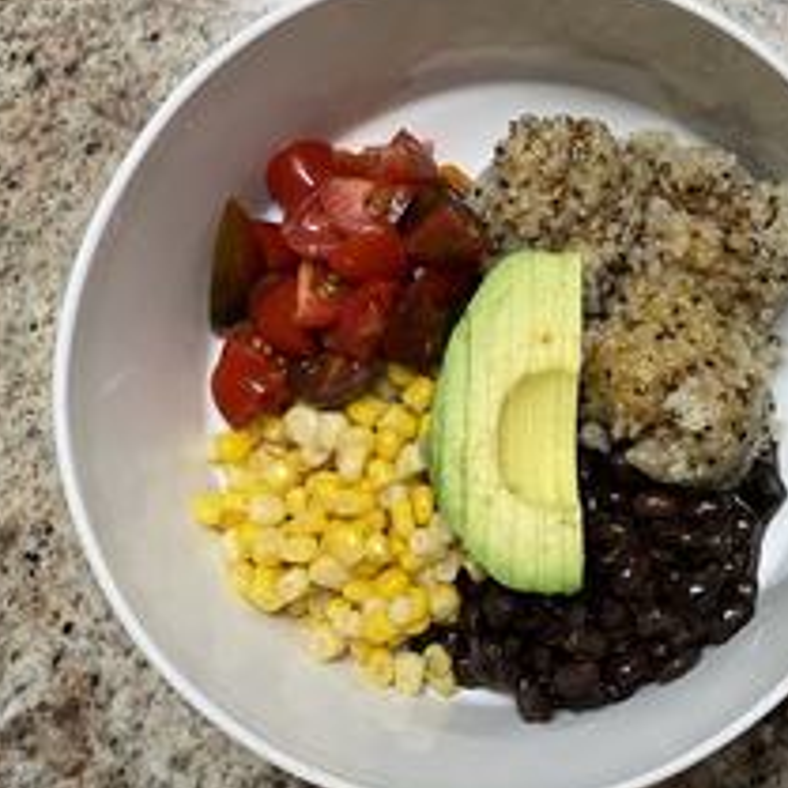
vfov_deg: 34.7
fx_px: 1262
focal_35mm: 49
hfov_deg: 32.8
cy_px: 366
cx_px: 720
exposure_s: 1/60
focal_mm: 3
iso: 64
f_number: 1.8
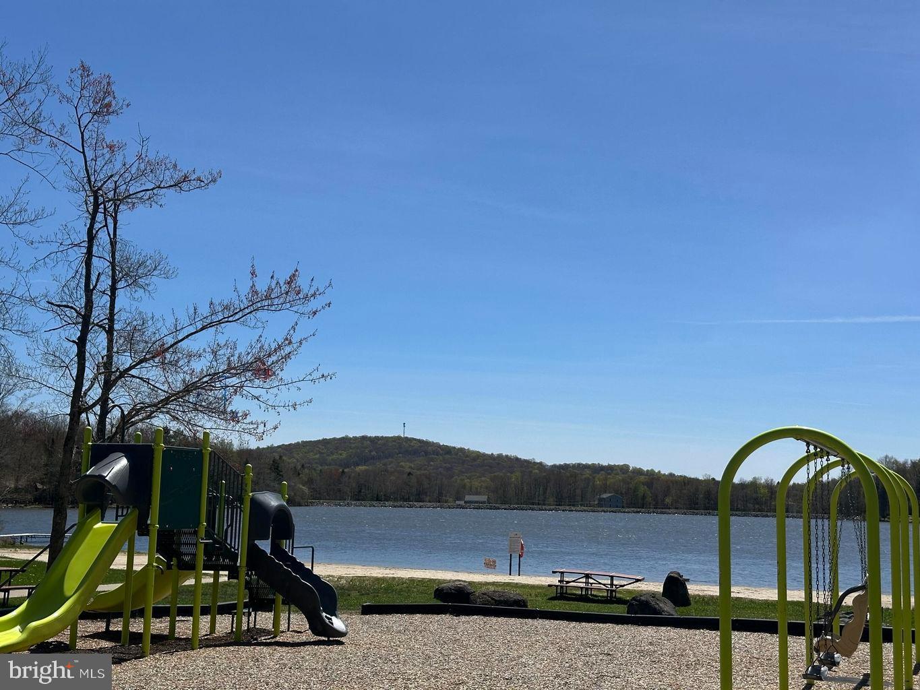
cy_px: 345
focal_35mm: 48
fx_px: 1276
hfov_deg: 39.7
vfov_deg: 30.3
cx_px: 460
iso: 64
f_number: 1.78
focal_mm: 6.86
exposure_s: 1/7634
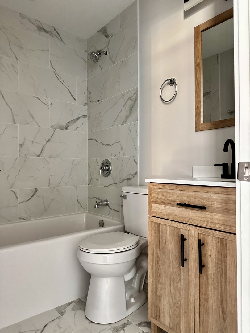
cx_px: 125
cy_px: 166
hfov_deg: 56.8
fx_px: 231
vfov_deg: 71.6
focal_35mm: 24
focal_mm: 6.86
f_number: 1.78
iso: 1600
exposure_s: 1/30
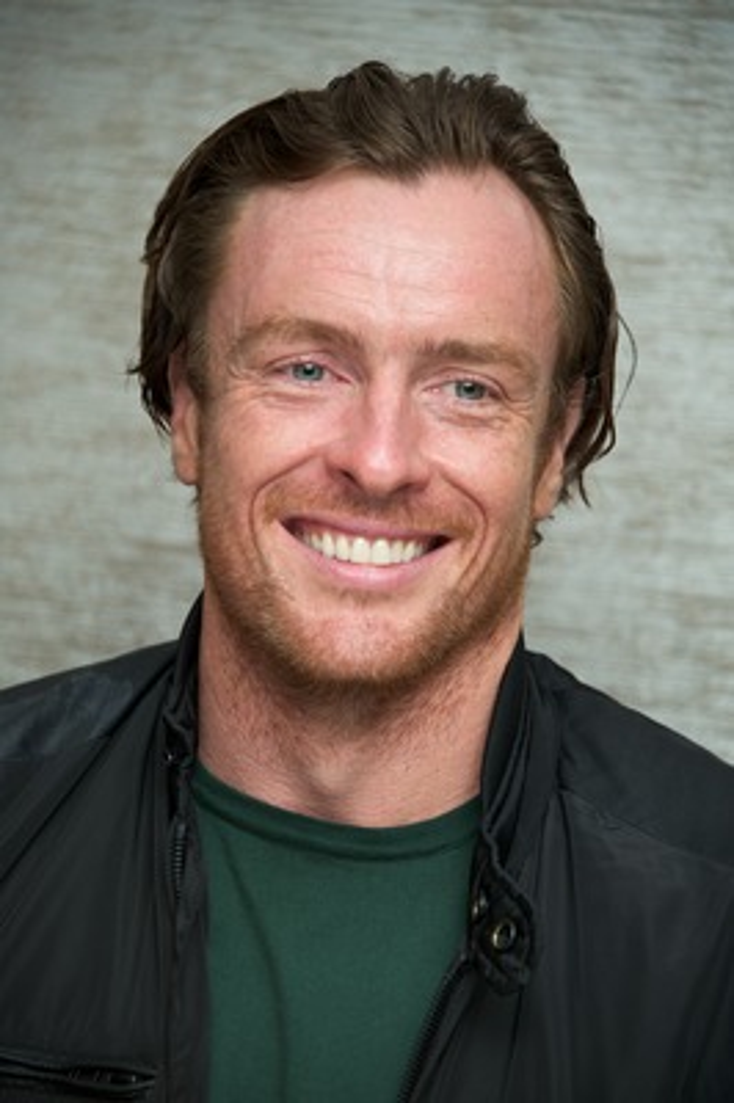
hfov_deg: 6.9
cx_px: 367
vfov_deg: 10.3
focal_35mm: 200
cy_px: 552
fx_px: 6127
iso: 400
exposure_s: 1/125
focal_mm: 200
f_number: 5.6
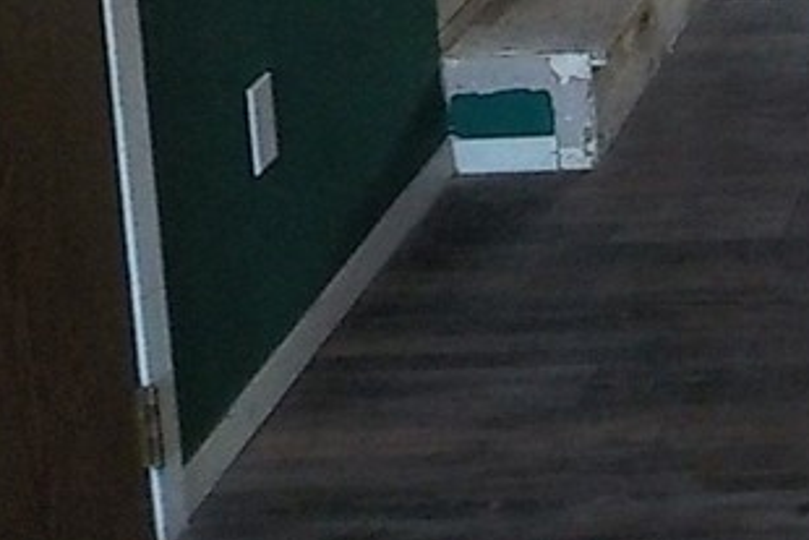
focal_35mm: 103
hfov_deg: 17.9
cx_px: 1182
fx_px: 2316
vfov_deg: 12.5
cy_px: -339
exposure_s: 1/30
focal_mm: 4.1
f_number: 3.3
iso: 360
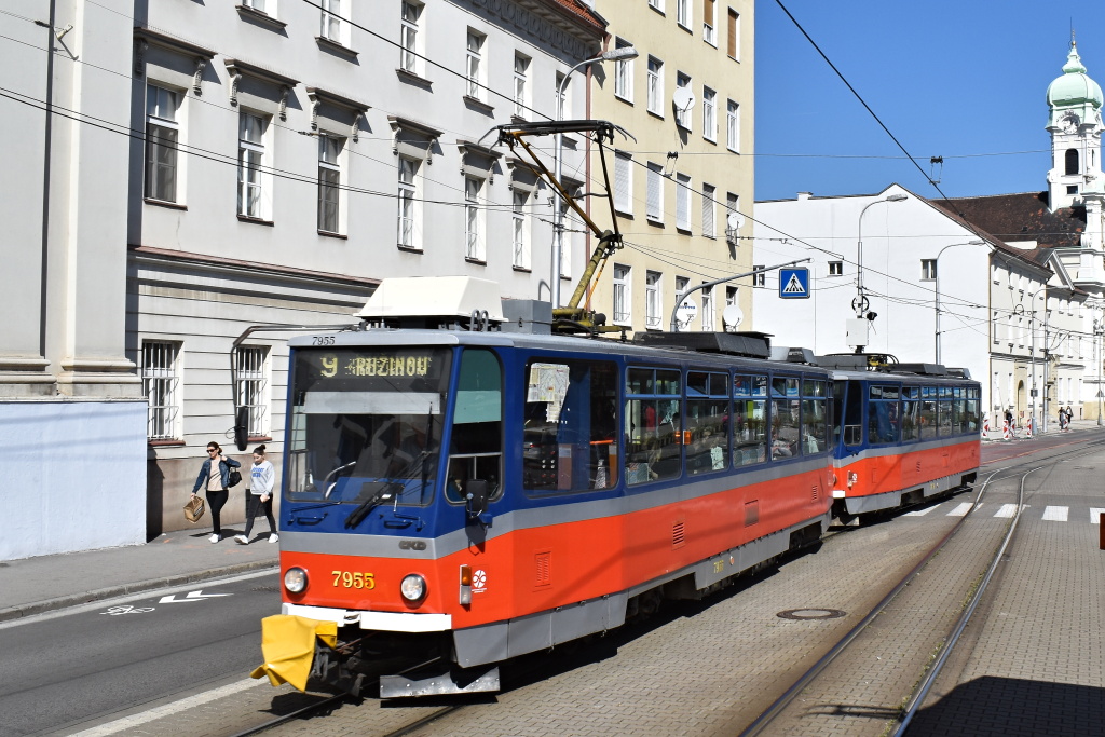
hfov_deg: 67.4
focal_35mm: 27
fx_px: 829
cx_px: 552
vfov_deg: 47.9
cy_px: 368
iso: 200
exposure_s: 1/500
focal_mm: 18
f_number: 11
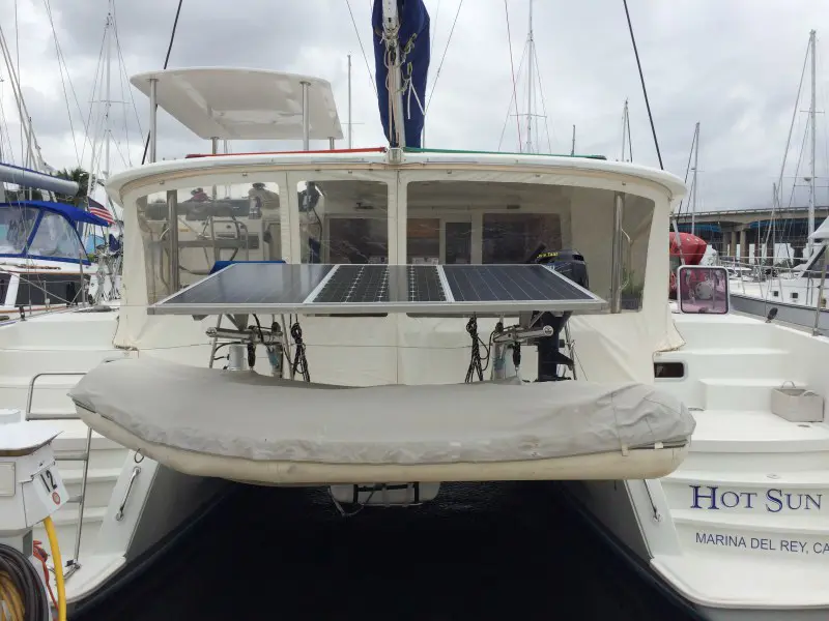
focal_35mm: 29
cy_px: 310
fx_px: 695
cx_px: 414
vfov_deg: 48.2
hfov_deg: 61.7
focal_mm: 4.15
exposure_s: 1/1786
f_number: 2.2
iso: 32
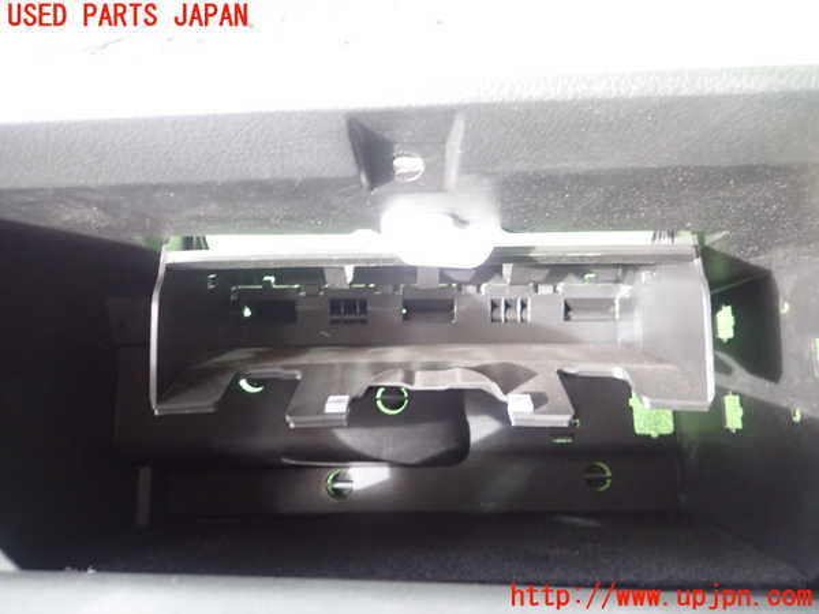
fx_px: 591
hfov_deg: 69.4
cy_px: 307
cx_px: 410
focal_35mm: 25
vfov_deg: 54.9
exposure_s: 1/30
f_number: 2
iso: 500
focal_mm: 4.5
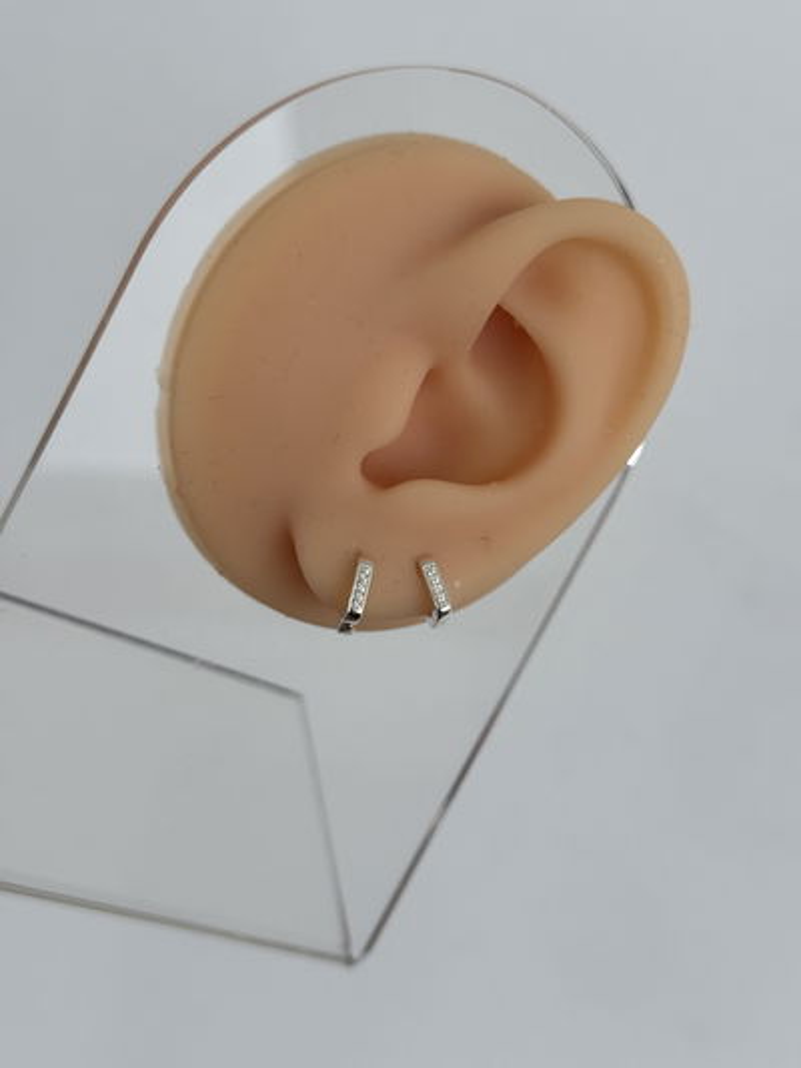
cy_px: 534
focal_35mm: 48
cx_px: 400
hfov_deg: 30.3
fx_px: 1480
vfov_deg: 39.6
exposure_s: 1/100
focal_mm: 6.76
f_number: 1.78
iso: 50
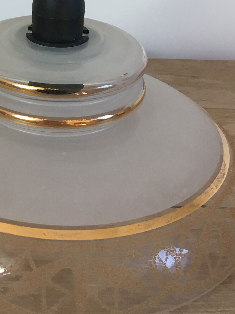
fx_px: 652
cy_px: -15
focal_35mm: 72
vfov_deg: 25.4
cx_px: 4
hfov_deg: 19.9
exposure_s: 1/33
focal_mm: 4.15
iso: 25
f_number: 2.2
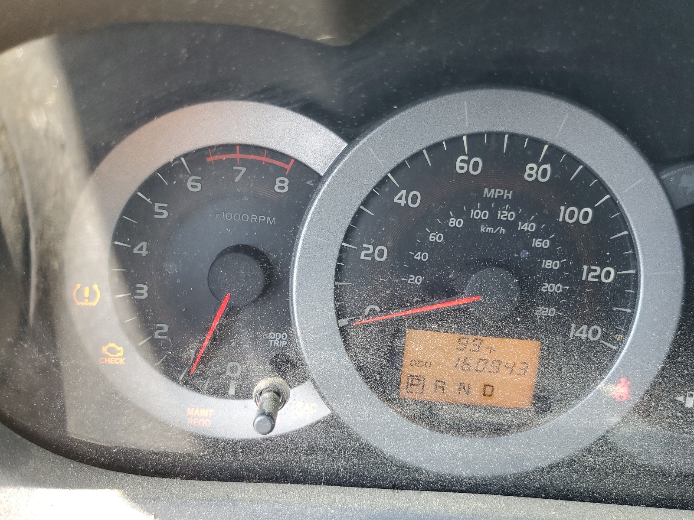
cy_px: 260
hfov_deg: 67.3
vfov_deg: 53.1
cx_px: 347
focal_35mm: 26
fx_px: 521
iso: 98
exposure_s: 1/120
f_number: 1.5
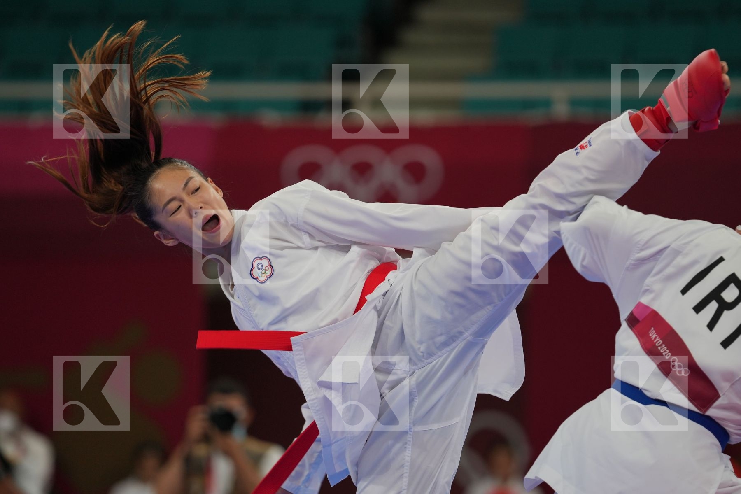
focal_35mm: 300
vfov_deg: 4.6
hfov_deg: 6.9
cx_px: 370
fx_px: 6175
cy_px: 247
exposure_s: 1/1000
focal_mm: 200
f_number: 2.8
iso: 400
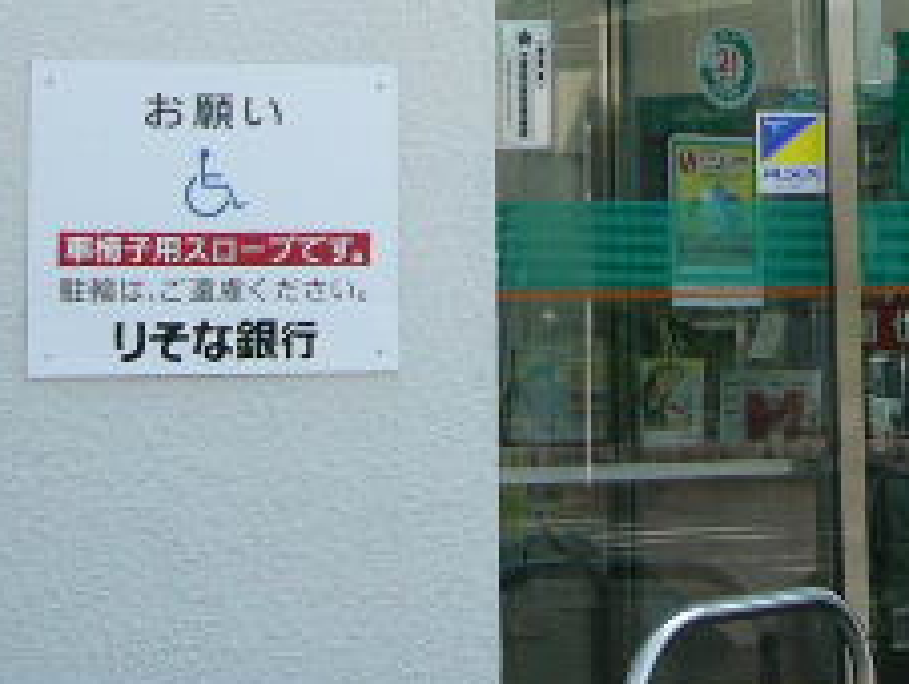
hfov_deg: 19.7
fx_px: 2602
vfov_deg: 14.6
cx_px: 688
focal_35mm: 99
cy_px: -101
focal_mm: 5.8
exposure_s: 1/400
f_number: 2.8
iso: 50
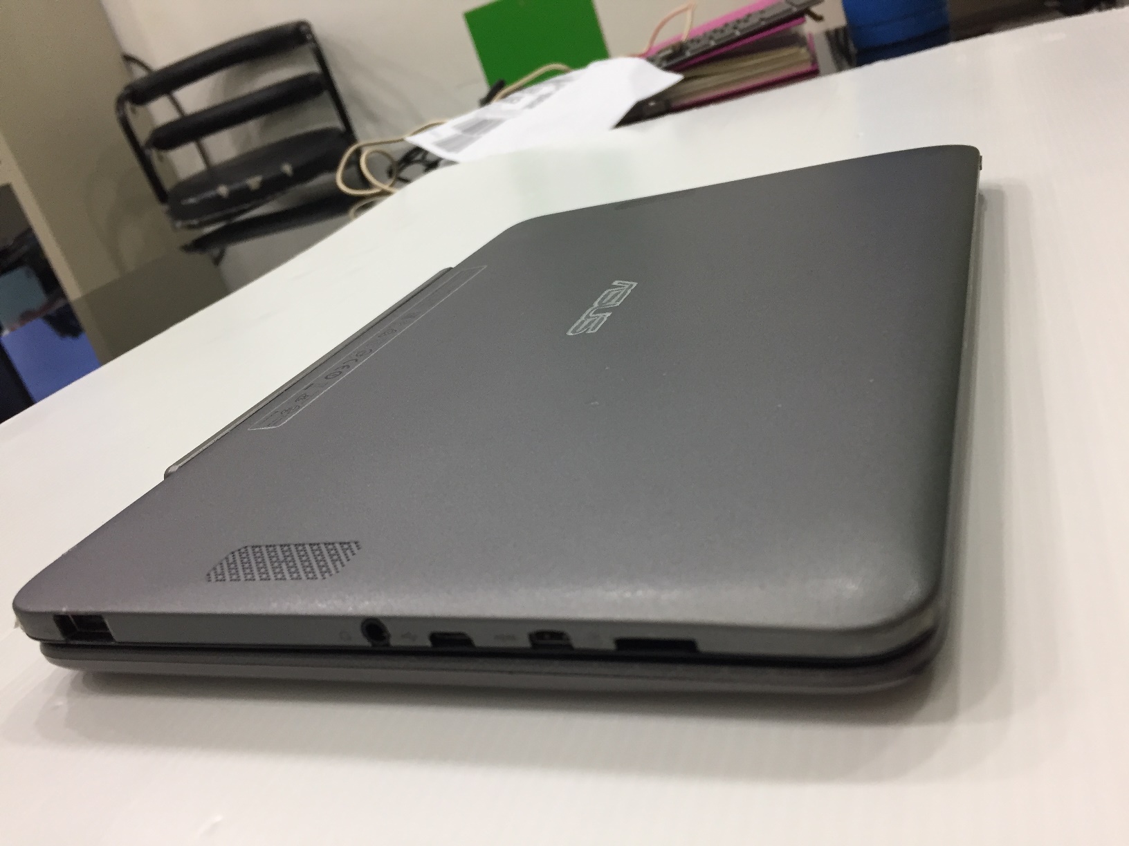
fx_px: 946
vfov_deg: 48.2
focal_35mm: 29
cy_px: 423
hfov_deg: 61.7
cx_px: 564
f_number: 2.2
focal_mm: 4.15
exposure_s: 1/33
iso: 50
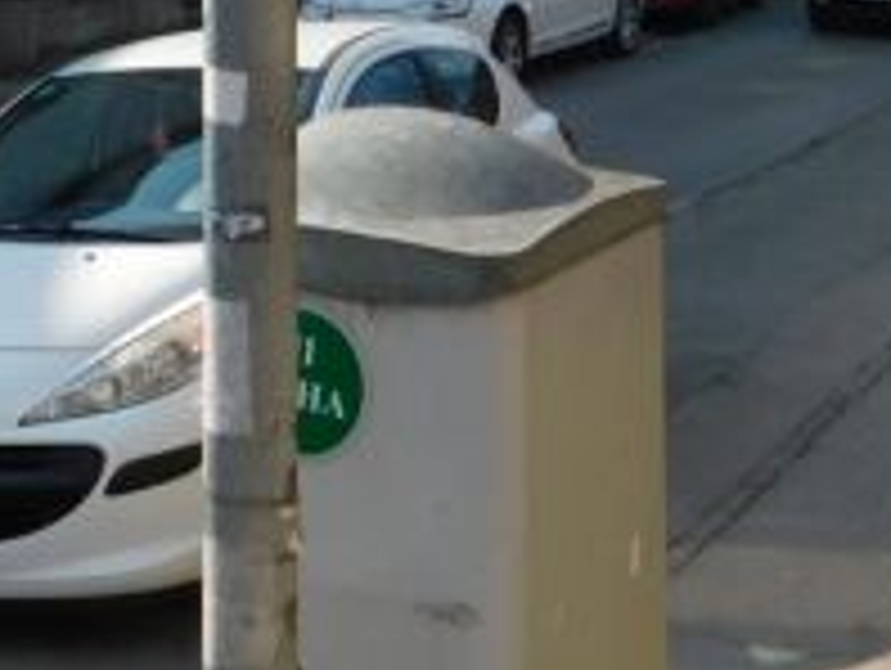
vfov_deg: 15.4
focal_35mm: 87
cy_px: -398
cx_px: 230
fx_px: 2242
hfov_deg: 22.3
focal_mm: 4
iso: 125
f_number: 3
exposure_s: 1/1250
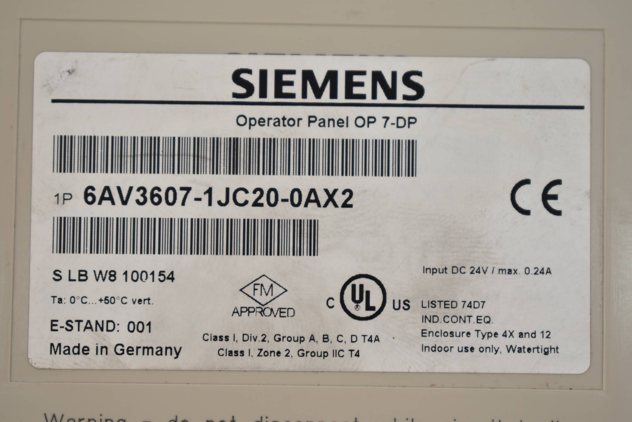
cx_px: 316
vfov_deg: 16.6
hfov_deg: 24.6
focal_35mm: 82
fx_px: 1449
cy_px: 211
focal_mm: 55
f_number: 5.6
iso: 320
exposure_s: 1/100
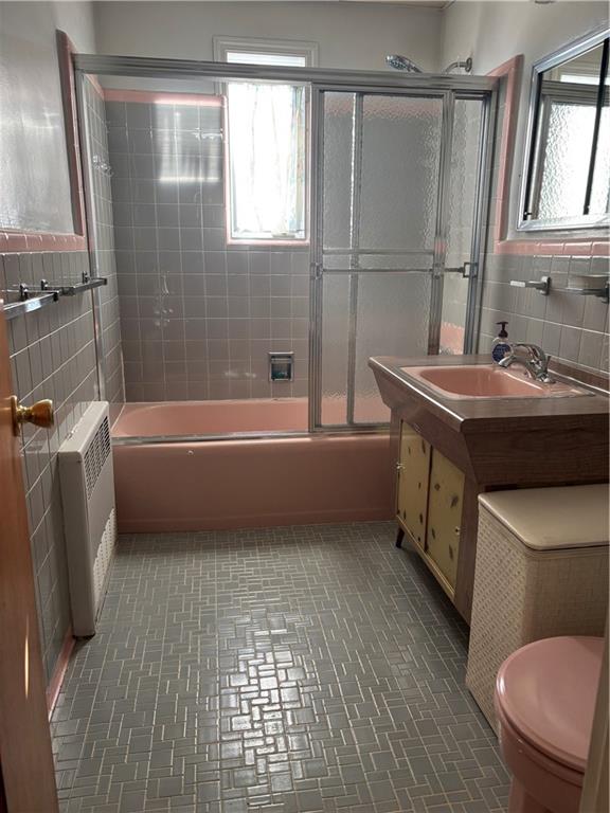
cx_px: 305
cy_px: 406
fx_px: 611
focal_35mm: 26
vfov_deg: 67.3
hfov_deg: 53.1
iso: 125
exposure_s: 1/73
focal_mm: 5.96
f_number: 1.6
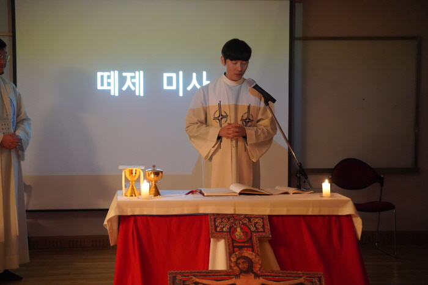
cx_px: 214
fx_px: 892
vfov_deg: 18.2
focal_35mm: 75
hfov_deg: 27.0
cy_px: 142
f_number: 2.8
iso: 12800
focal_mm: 75
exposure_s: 1/160
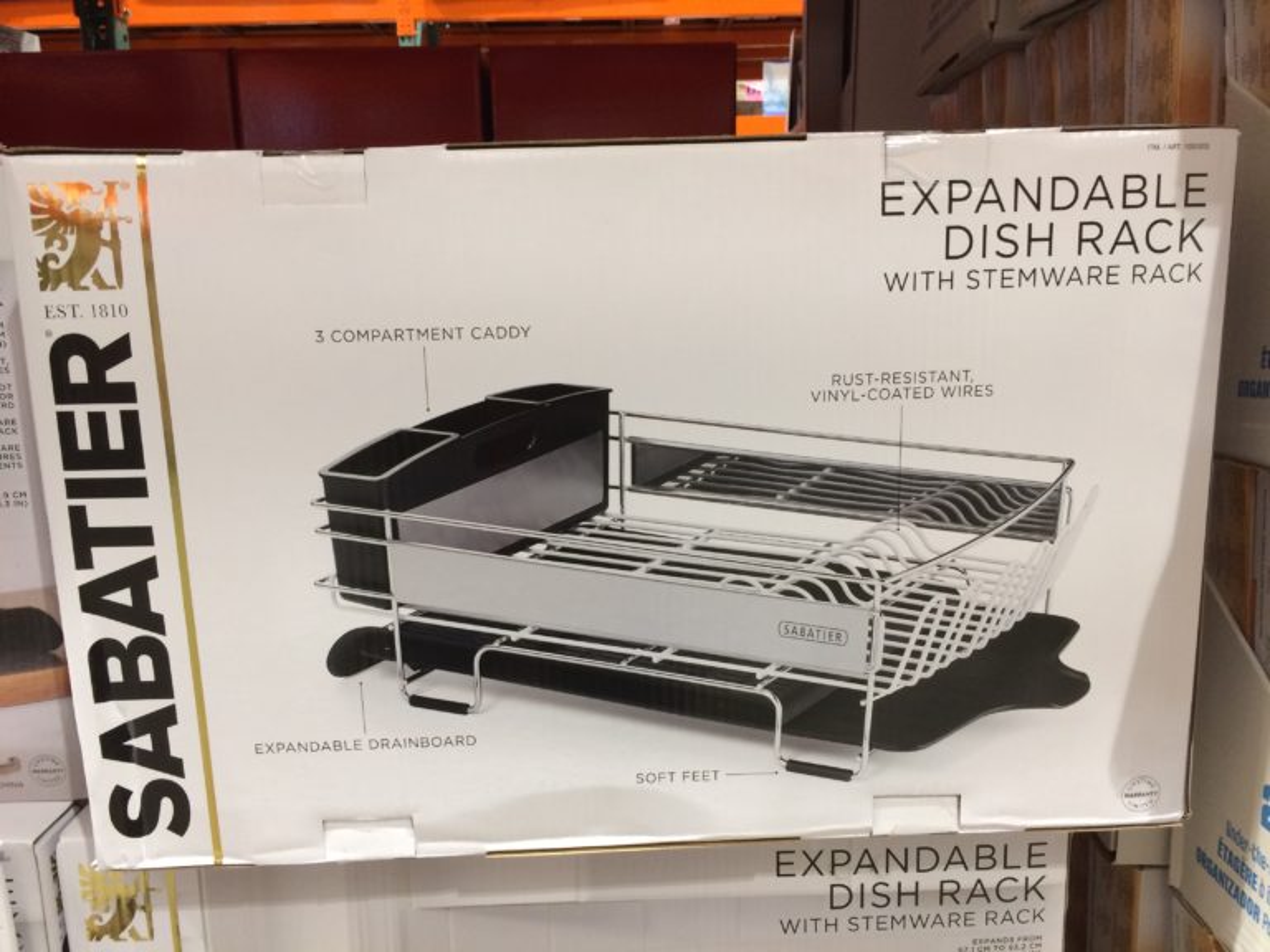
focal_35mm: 29
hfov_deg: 61.7
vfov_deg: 48.2
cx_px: 635
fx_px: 1064
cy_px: 476
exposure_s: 1/33
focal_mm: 4.15
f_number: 2.2
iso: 160
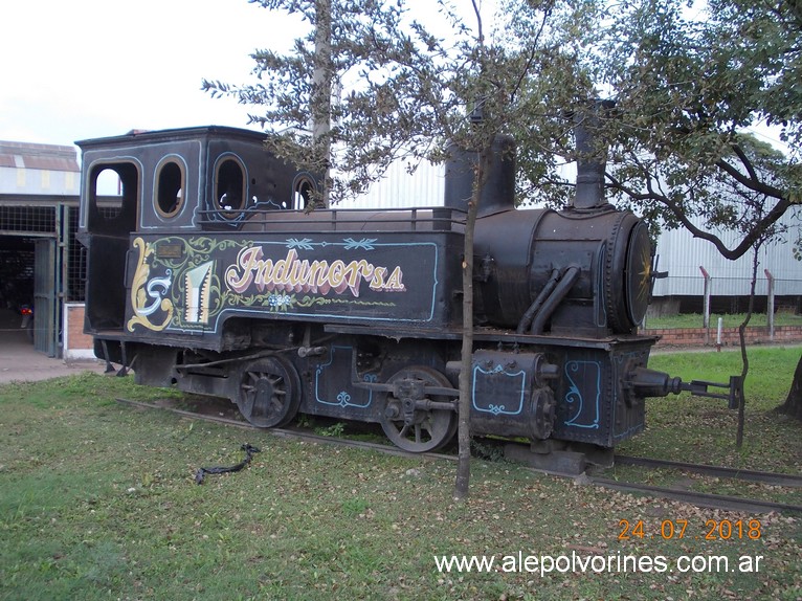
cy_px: 300
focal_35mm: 38
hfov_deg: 49.0
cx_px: 401
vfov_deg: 37.7
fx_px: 880
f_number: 3.1
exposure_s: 1/50
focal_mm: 5.3
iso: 80
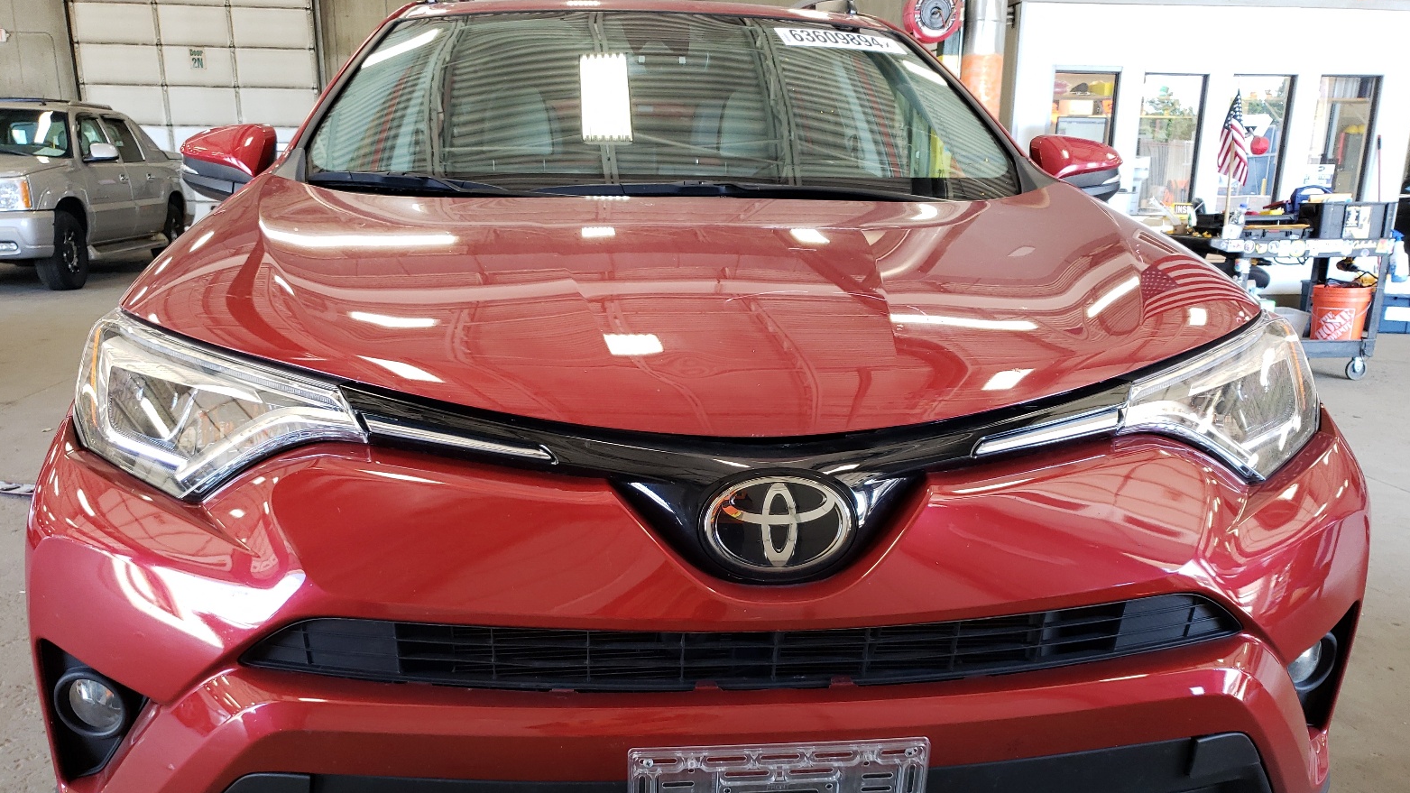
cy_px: 491
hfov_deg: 66.1
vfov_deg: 39.9
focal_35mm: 29
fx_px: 1084
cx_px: 705
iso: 91
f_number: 1.5
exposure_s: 1/60.2
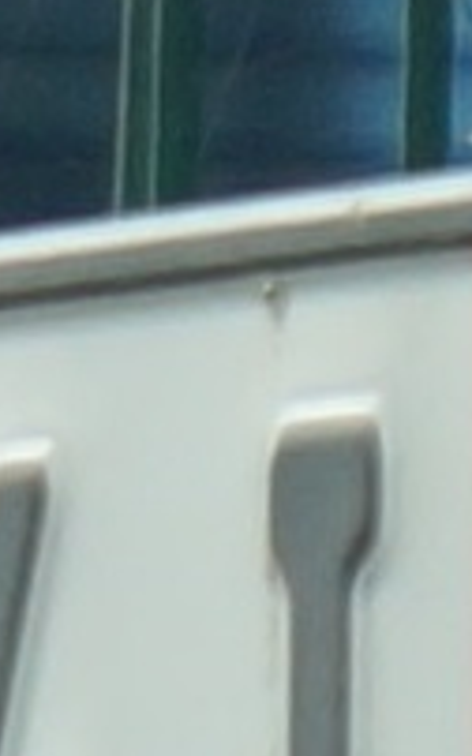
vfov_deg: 1.7
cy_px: 939
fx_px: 25274
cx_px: -644
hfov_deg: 1.1
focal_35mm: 1226
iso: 100
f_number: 5.6
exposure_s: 1/200
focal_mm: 127
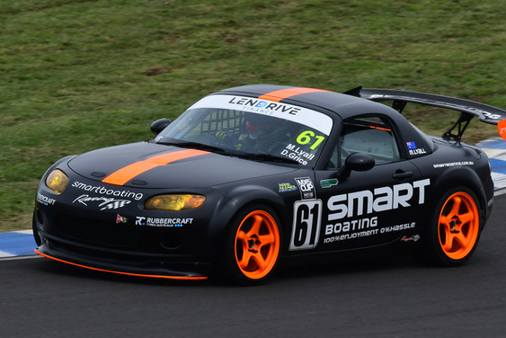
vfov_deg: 1.4
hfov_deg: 2.1
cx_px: 226
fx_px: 13486
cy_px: 157
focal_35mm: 959
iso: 400
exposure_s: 1/640
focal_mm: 450
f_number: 11
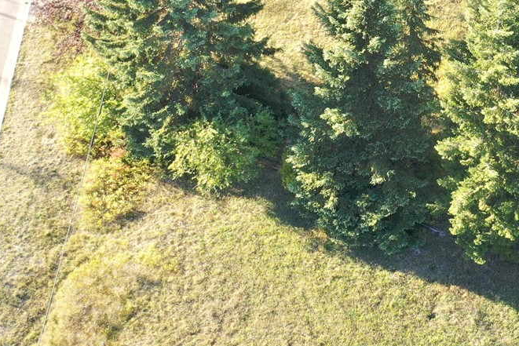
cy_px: -141
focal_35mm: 92
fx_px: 1327
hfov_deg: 21.3
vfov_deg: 14.1
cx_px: 530
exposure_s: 1/50
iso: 100
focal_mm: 10.26
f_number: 3.2
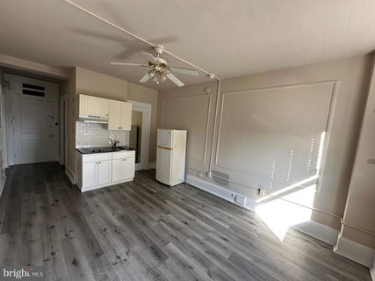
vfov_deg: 85.6
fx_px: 152
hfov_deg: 102.1
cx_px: 188
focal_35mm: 14
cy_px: 140
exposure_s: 1/99
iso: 125
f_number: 2.2
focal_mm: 2.22
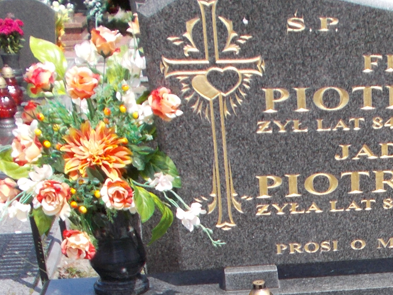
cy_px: 429
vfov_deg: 16.7
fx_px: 920
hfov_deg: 23.0
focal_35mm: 81
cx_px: 404
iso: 80
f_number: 8
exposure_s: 1/100
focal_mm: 4.6
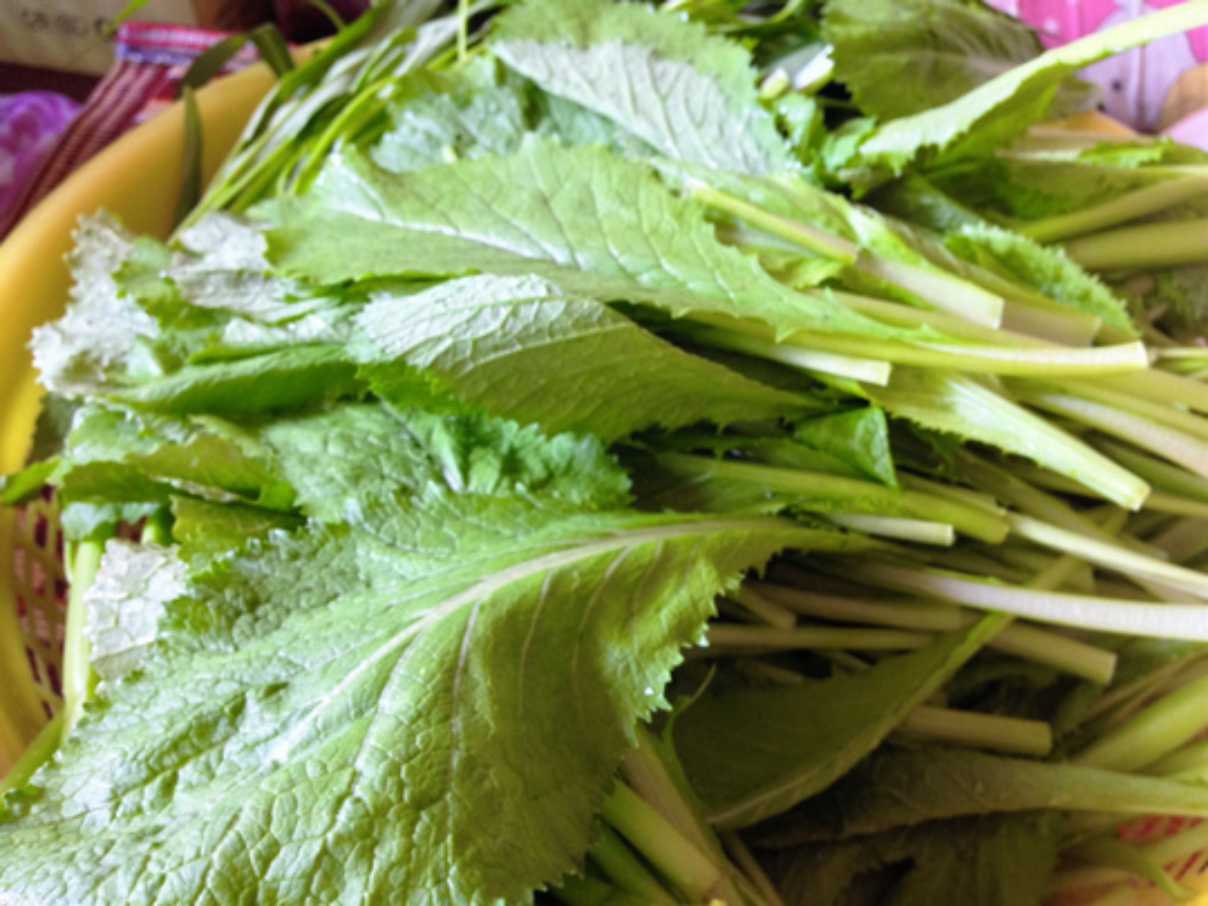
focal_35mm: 33
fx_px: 1152
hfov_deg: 55.4
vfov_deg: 42.9
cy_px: 453
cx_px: 604
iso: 100
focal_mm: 4.12
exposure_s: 1/20
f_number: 2.4
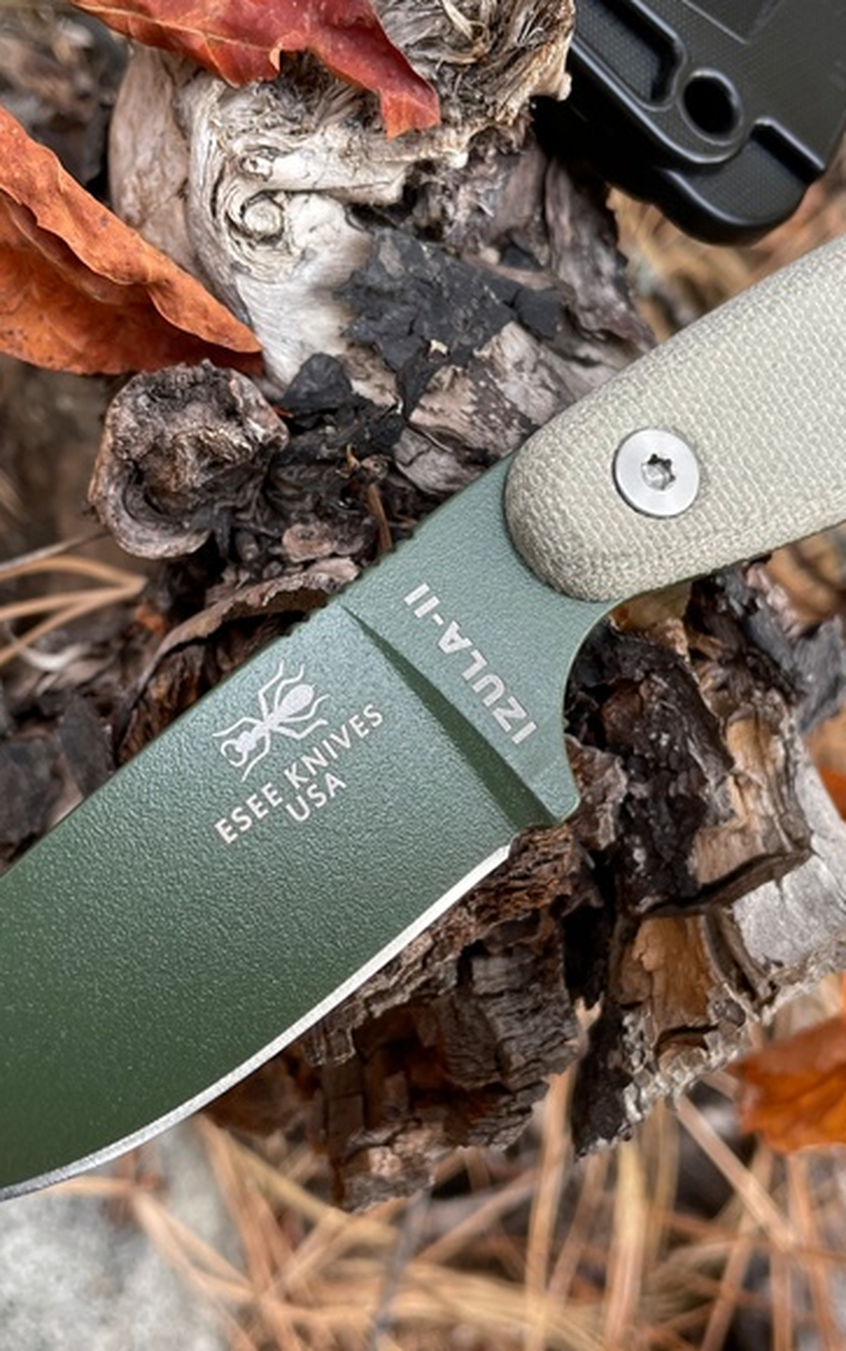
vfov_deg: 51.5
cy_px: 669
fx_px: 1400
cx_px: 415
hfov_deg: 33.6
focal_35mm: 38
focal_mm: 4.2
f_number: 1.6
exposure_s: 1/121
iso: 64
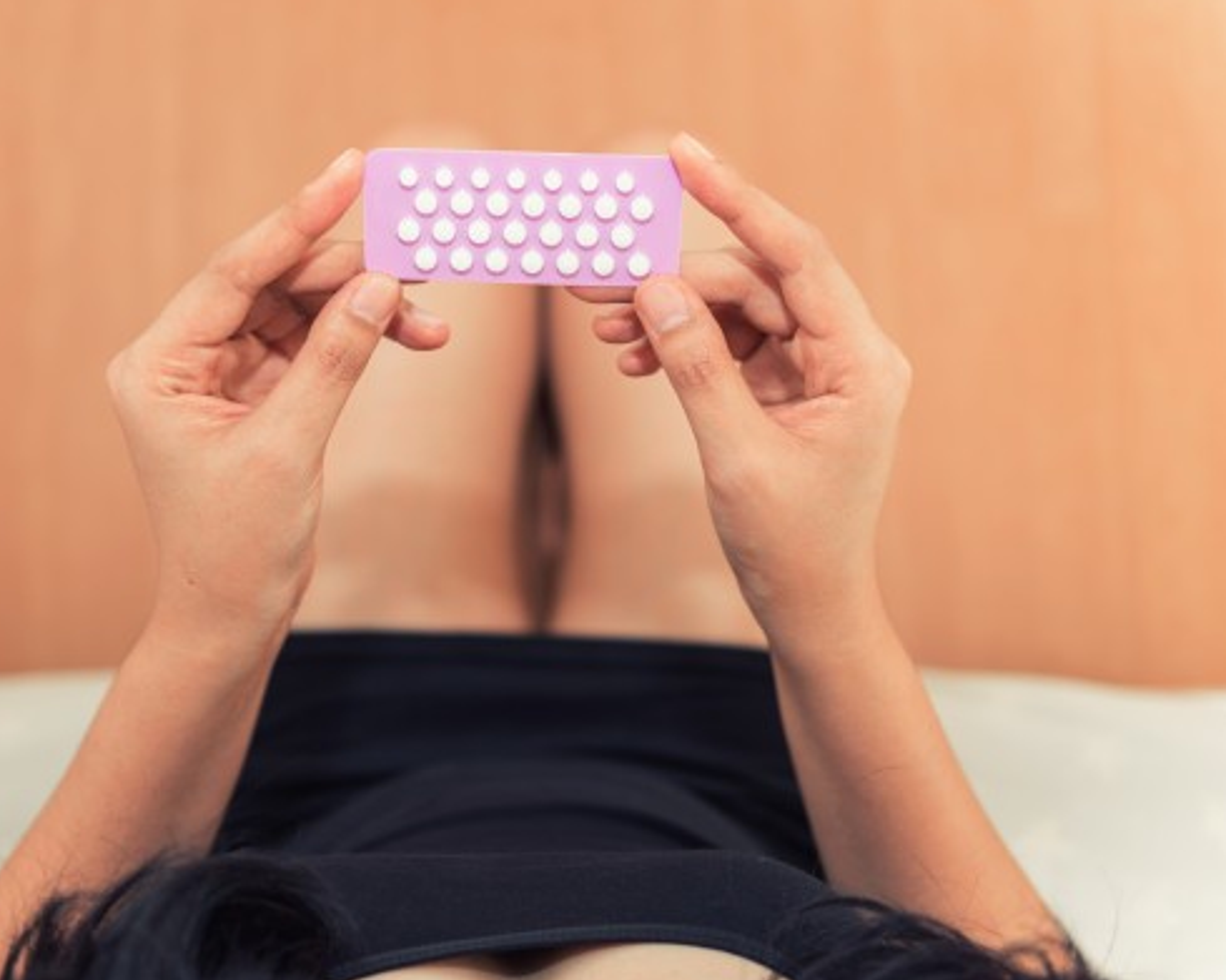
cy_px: 487
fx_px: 1669
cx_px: 510
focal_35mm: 46
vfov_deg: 32.7
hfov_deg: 40.2
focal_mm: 40
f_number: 2.8
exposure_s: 1/100
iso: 400
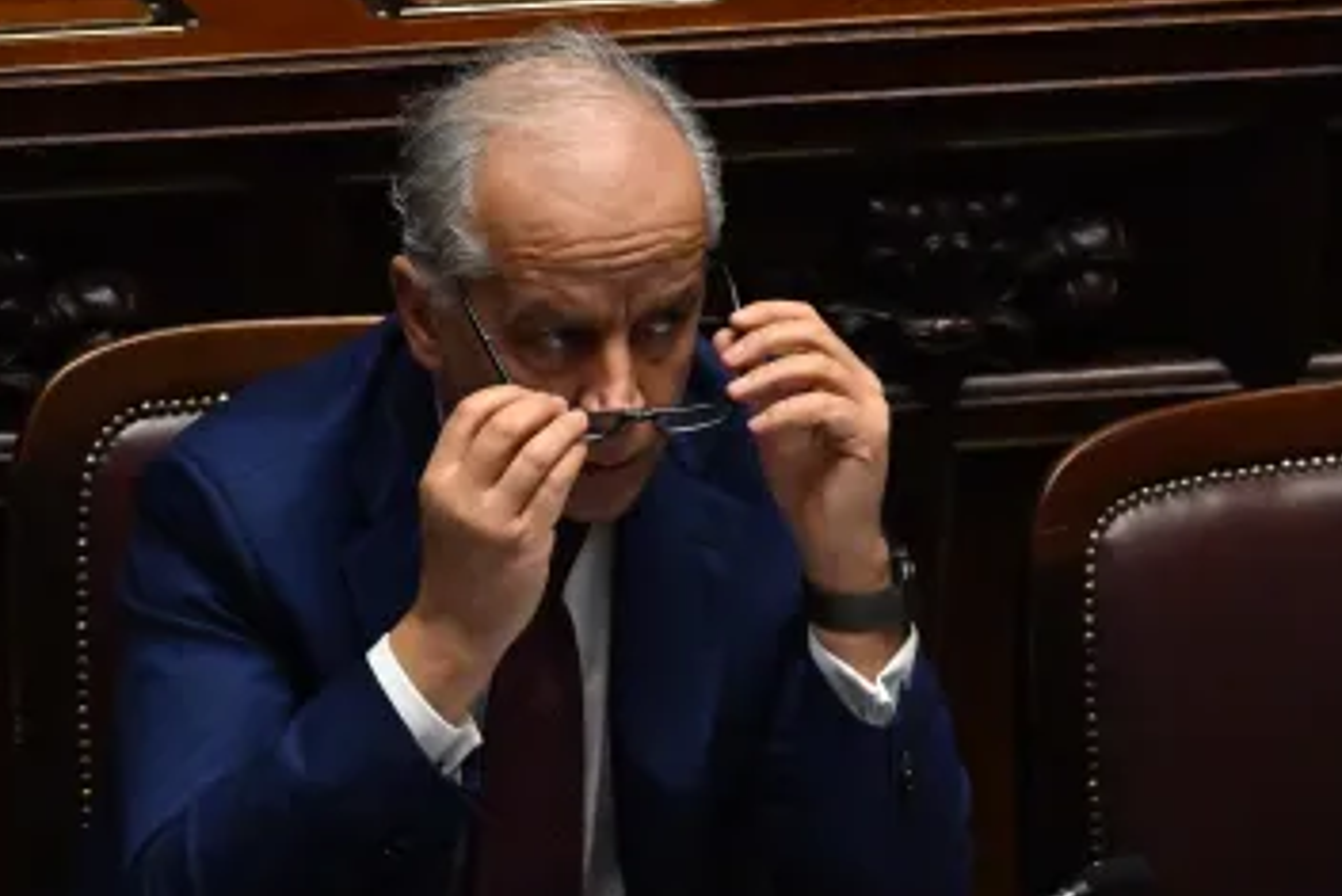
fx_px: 25395
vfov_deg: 2.0
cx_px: 610
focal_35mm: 681
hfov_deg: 3.0
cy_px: 482
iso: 8000
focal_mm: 400
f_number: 5.6
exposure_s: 1/250
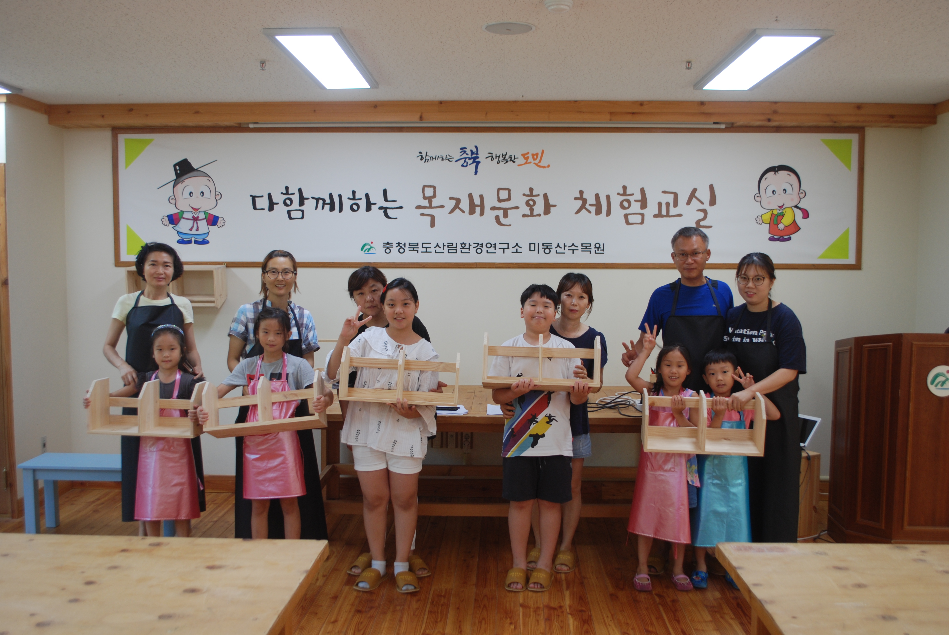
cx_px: 474
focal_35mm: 33
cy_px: 318
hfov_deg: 57.2
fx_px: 871
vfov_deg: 40.1
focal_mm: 22
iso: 220
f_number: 4
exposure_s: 1/30
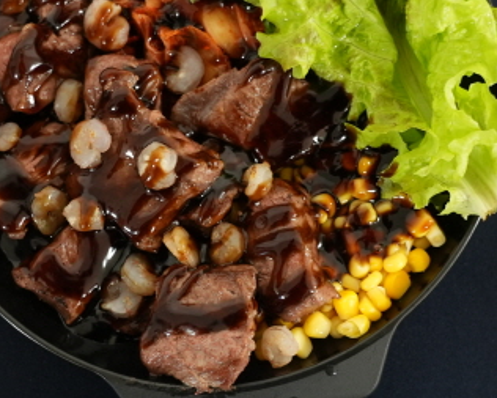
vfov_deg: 22.2
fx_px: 1015
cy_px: 205
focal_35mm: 69
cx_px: 245
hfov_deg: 27.5
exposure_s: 1/30
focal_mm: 29
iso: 2000
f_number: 4
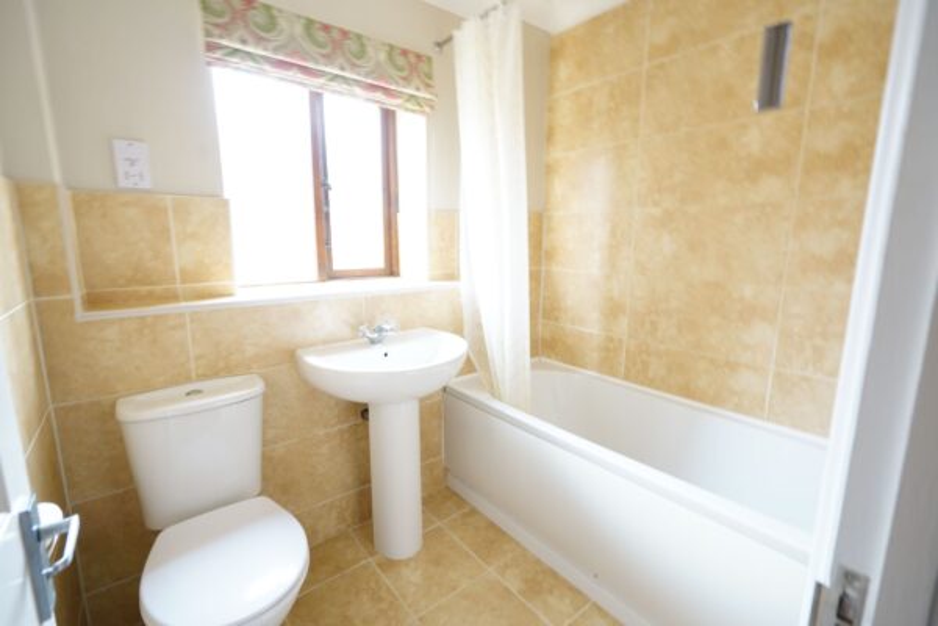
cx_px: 469
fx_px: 417
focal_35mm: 16
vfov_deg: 73.7
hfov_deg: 96.7
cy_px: 313
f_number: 5
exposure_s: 1/8
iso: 400
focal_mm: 16
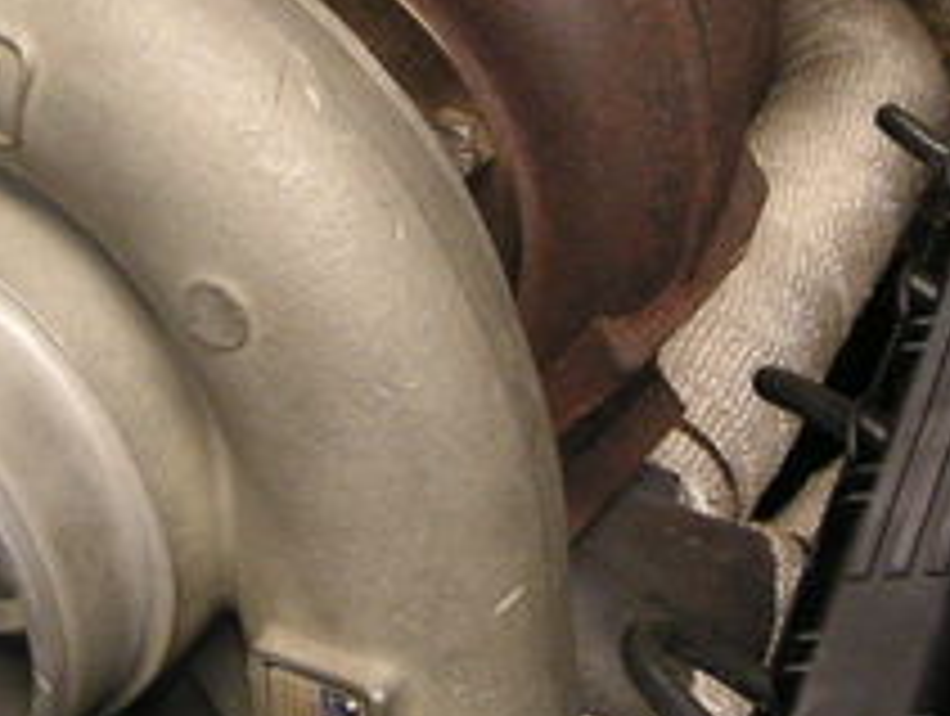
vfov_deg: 13.3
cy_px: 311
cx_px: 423
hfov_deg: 17.5
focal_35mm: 112
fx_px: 3079
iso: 100
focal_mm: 5.7
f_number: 2.8
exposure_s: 1/15
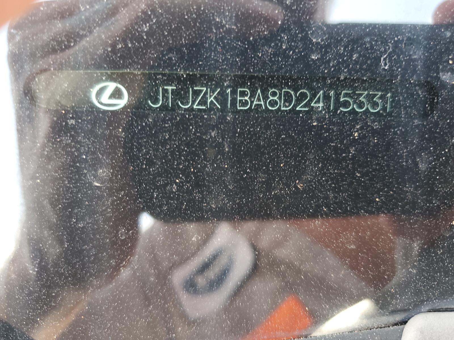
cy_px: 170
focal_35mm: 26
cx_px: 227
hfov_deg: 67.3
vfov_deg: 53.1
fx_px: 341
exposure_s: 1/60.2
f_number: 1.5
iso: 60
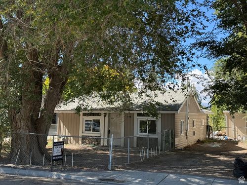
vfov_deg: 30.3
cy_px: 92
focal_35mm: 48
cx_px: 124
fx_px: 343
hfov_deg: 39.7
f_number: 1.78
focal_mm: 6.76
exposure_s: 1/1608
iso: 80
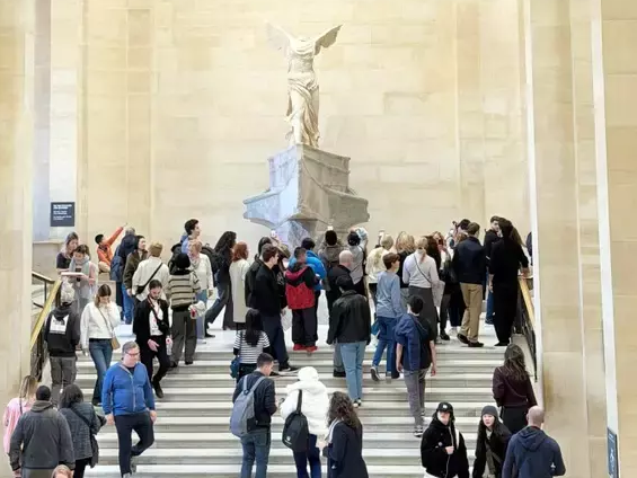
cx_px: 301
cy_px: 228
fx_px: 939
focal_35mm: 51
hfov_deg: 37.5
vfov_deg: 28.6
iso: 100
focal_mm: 6.76
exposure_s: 1/103
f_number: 1.78
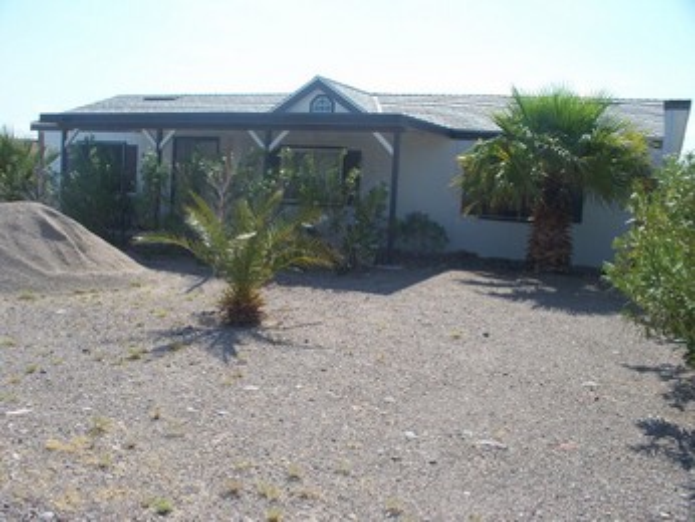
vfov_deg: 39.7
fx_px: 723
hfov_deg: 51.3
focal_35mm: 36
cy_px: 261
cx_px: 348
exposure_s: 1/320
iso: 64
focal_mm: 7.54
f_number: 5
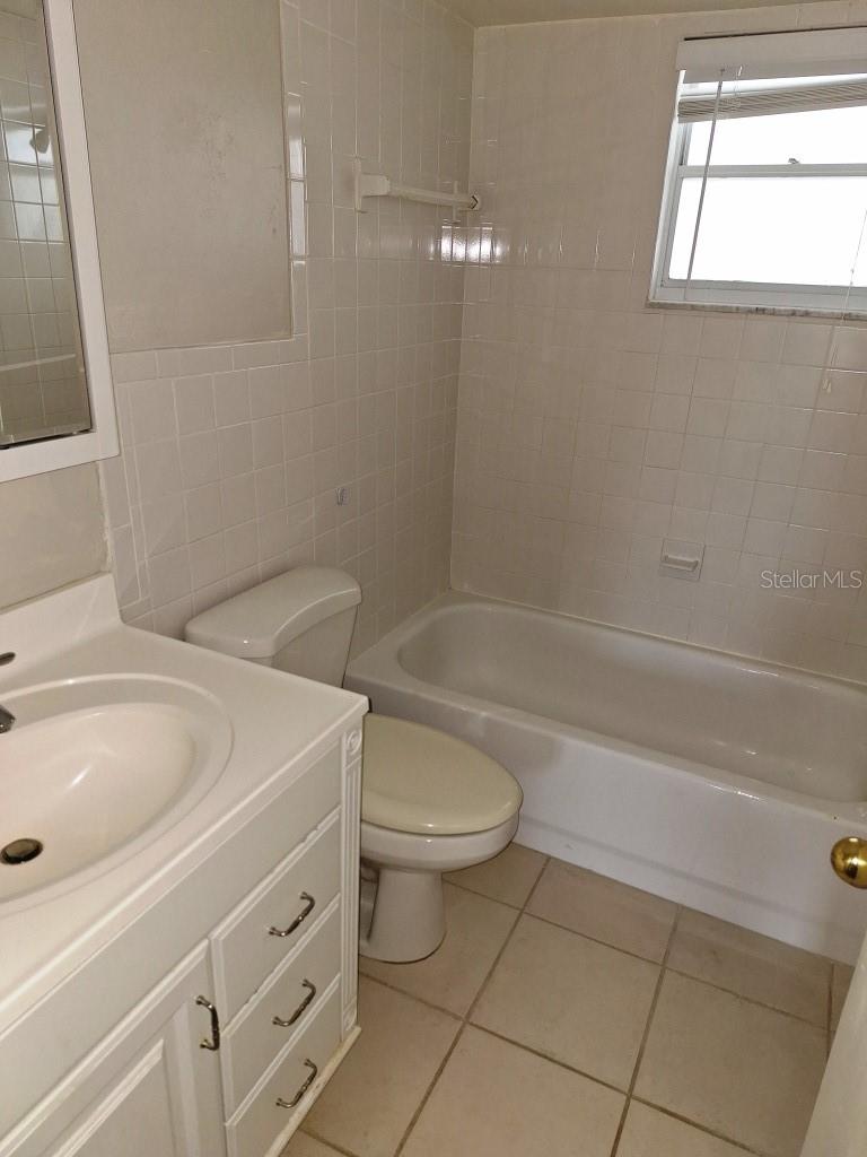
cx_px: 434
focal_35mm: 23
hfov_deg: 58.9
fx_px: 768
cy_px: 578
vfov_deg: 73.9
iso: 25
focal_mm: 5.54
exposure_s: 1/30
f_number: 1.8
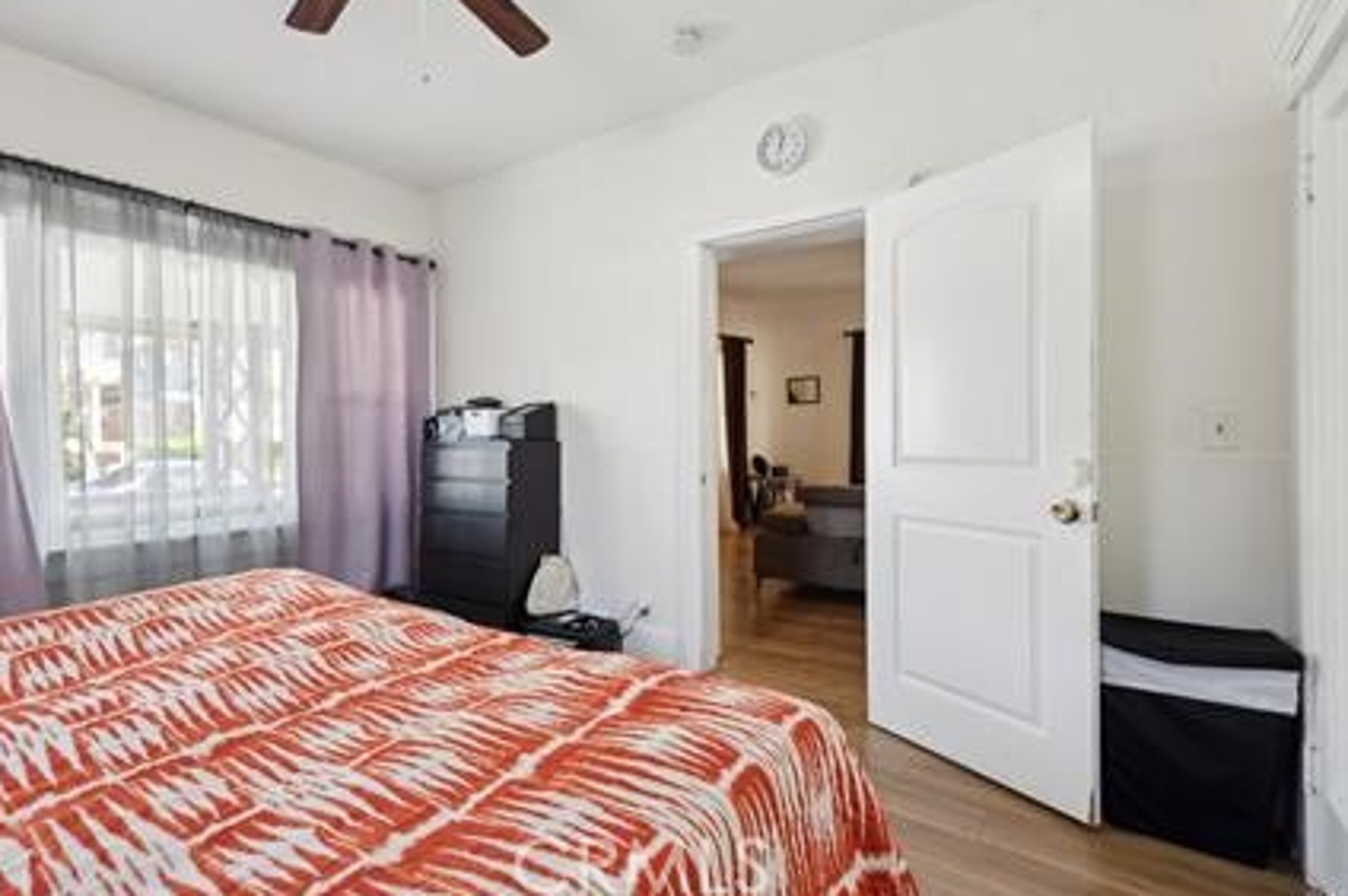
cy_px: 435
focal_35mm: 17
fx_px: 636
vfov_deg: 70.3
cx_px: 658
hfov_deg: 93.3
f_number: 6.3
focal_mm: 16
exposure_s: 1/20
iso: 400
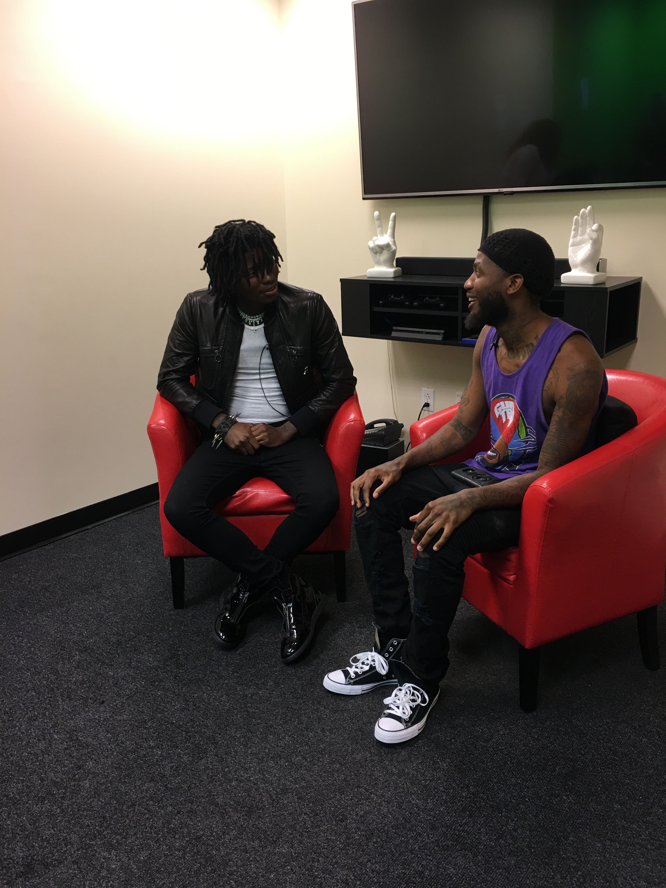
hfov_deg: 48.2
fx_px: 744
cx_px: 333
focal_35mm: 29
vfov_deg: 61.7
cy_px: 444
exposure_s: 1/15
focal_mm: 4.15
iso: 32
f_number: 2.2
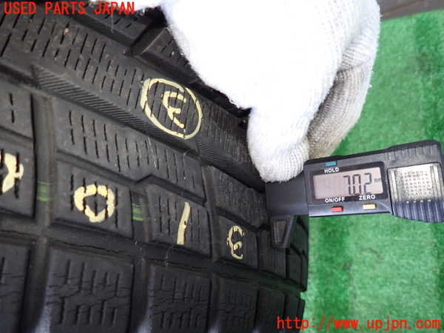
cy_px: 166
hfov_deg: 69.4
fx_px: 321
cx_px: 222
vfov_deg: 54.9
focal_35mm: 25
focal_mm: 4.5
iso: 200
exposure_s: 1/40
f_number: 2
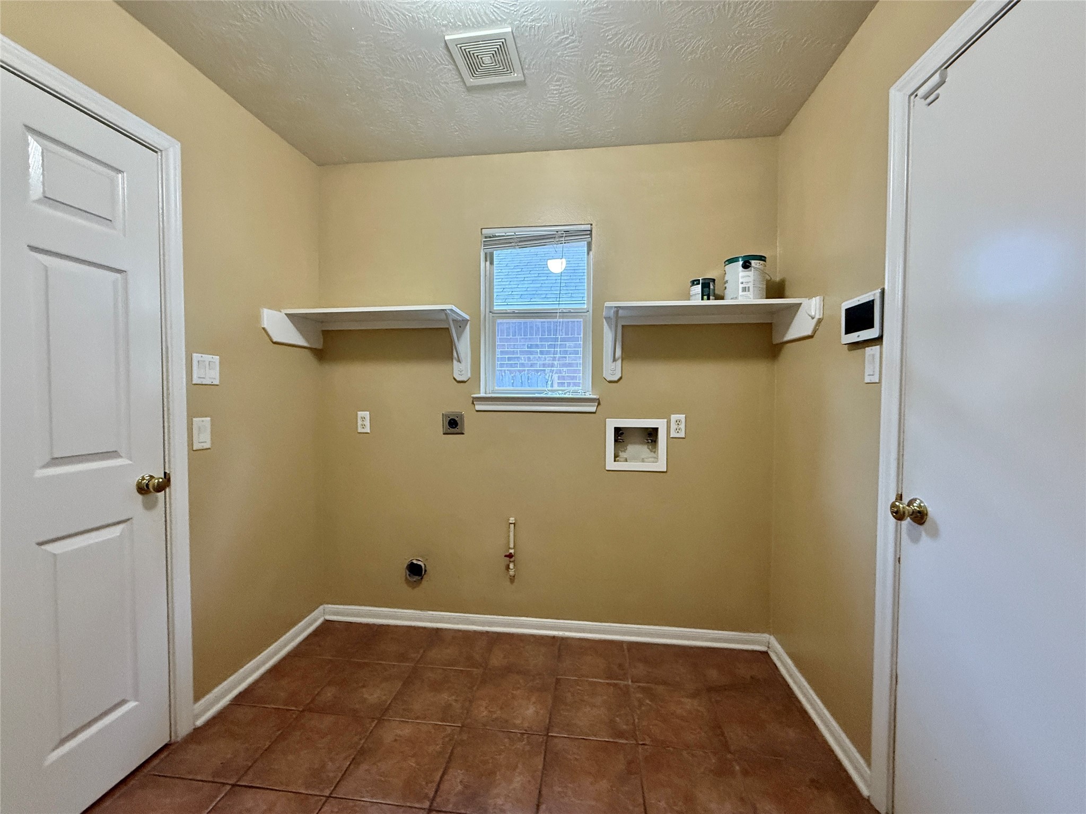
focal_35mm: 14
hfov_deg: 102.1
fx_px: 439
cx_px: 543
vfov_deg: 85.7
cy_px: 407
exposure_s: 1/60
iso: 500
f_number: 2.2
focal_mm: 2.22
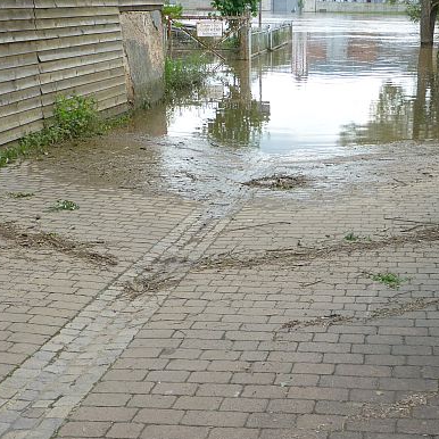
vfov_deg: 32.2
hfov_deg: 31.7
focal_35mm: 53
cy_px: 235
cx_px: 321
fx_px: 760
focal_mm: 6.1
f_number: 3.7
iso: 100
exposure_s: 1/250
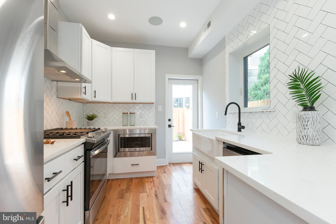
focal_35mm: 16
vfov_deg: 73.8
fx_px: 149
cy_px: 112
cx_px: 168
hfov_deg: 96.7
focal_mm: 16
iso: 400
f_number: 13
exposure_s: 1/13
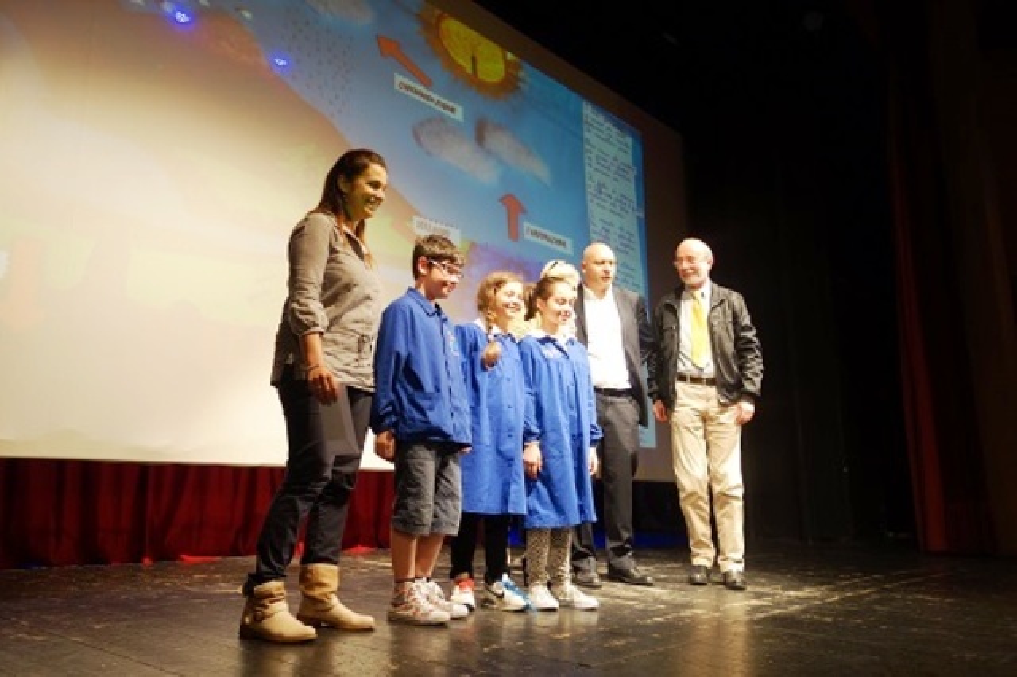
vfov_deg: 44.9
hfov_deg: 63.7
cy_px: 338
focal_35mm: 29
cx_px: 508
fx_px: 819
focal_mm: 10.63
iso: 160
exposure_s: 1/30
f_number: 2
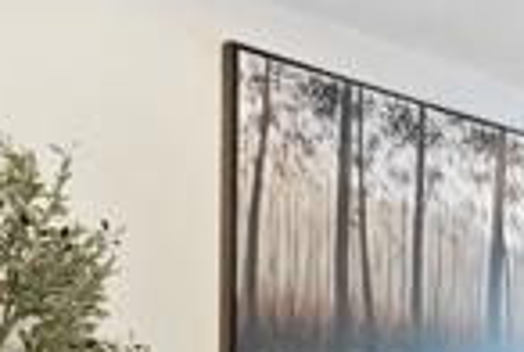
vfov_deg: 18.2
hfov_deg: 23.6
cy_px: 393
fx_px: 1053
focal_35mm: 72
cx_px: 732
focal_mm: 16.5
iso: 800
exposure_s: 1/15
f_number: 4
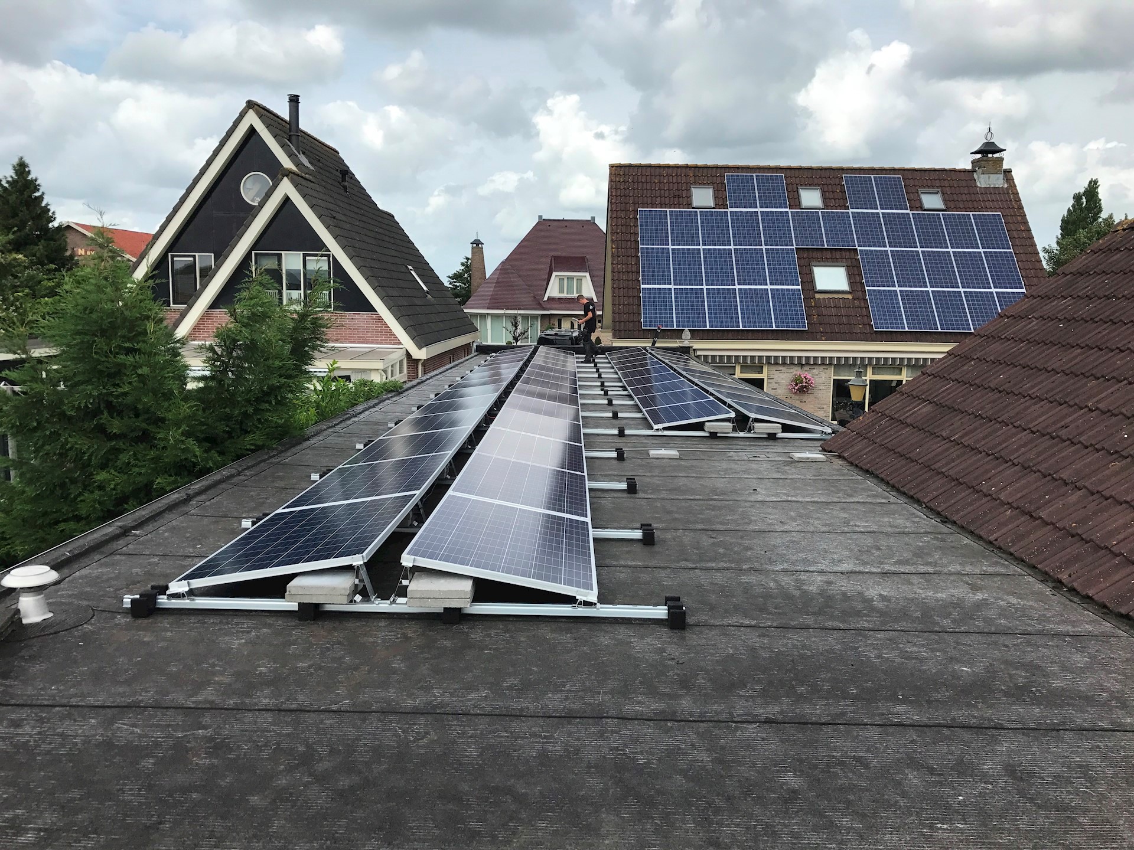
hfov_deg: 63.4
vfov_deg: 49.7
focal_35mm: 28
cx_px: 567
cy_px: 425
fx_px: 917
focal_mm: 3.99
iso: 20
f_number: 1.8
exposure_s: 1/2398
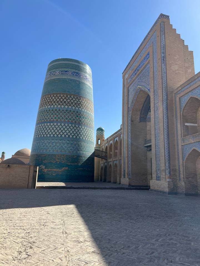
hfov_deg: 53.1
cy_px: 133
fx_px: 200
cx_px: 100
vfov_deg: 67.3
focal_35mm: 26
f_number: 1.5
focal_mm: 5.7
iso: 50
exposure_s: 1/3968
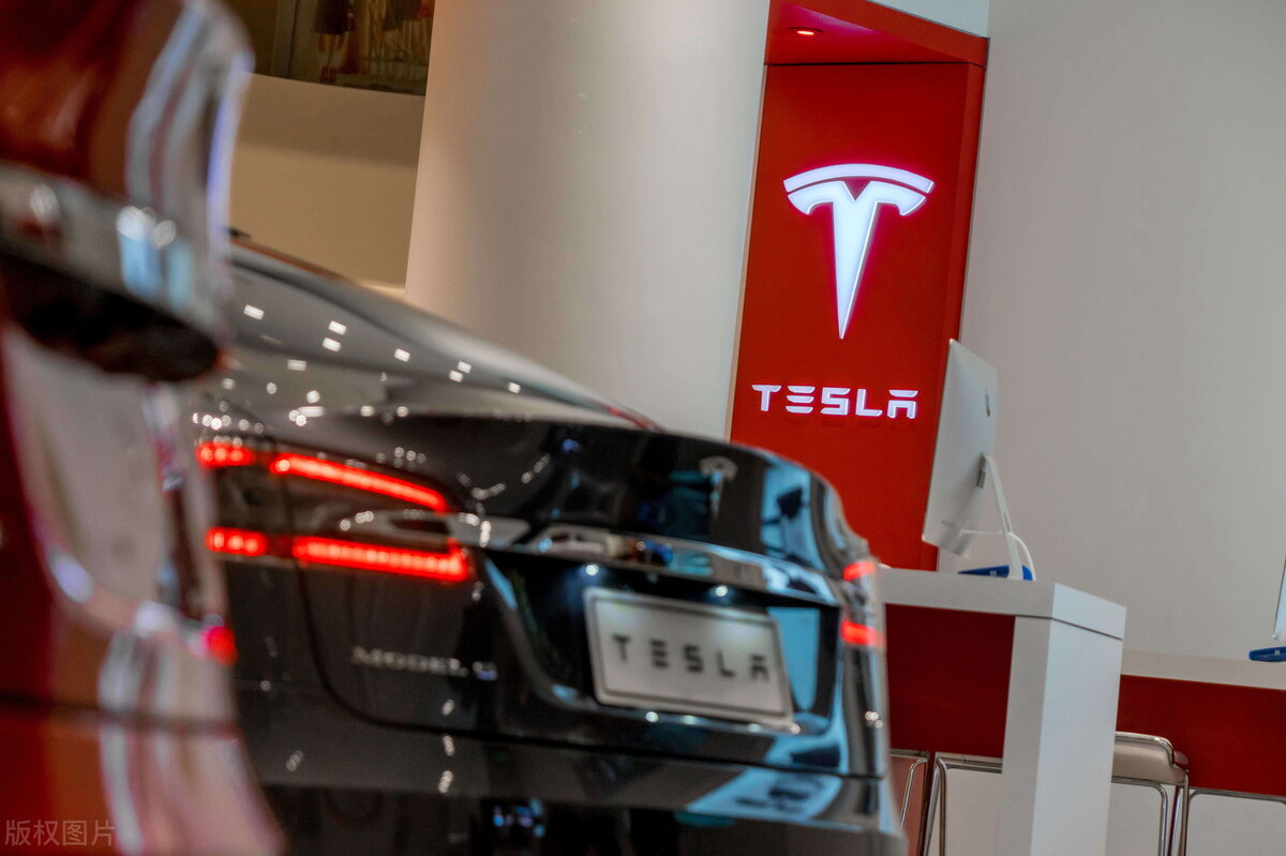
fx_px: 4428
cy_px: 428
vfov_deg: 11.0
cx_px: 643
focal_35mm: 124
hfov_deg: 16.5
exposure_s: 1/100
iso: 800
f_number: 6.3
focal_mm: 124
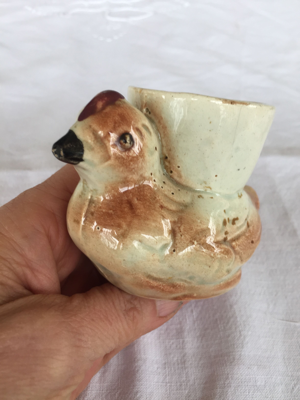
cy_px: 200
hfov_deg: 48.2
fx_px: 335
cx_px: 150
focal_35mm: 29
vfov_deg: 61.7
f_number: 2.2
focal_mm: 4.15
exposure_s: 1/100
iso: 50
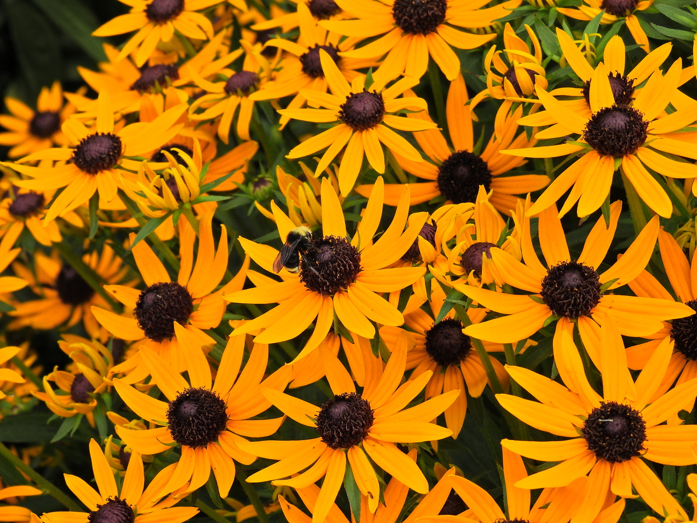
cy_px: 260
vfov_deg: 8.7
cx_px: 348
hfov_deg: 11.6
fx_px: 3442
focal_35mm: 171
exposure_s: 1/400
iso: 100
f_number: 4.5
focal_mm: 30.3
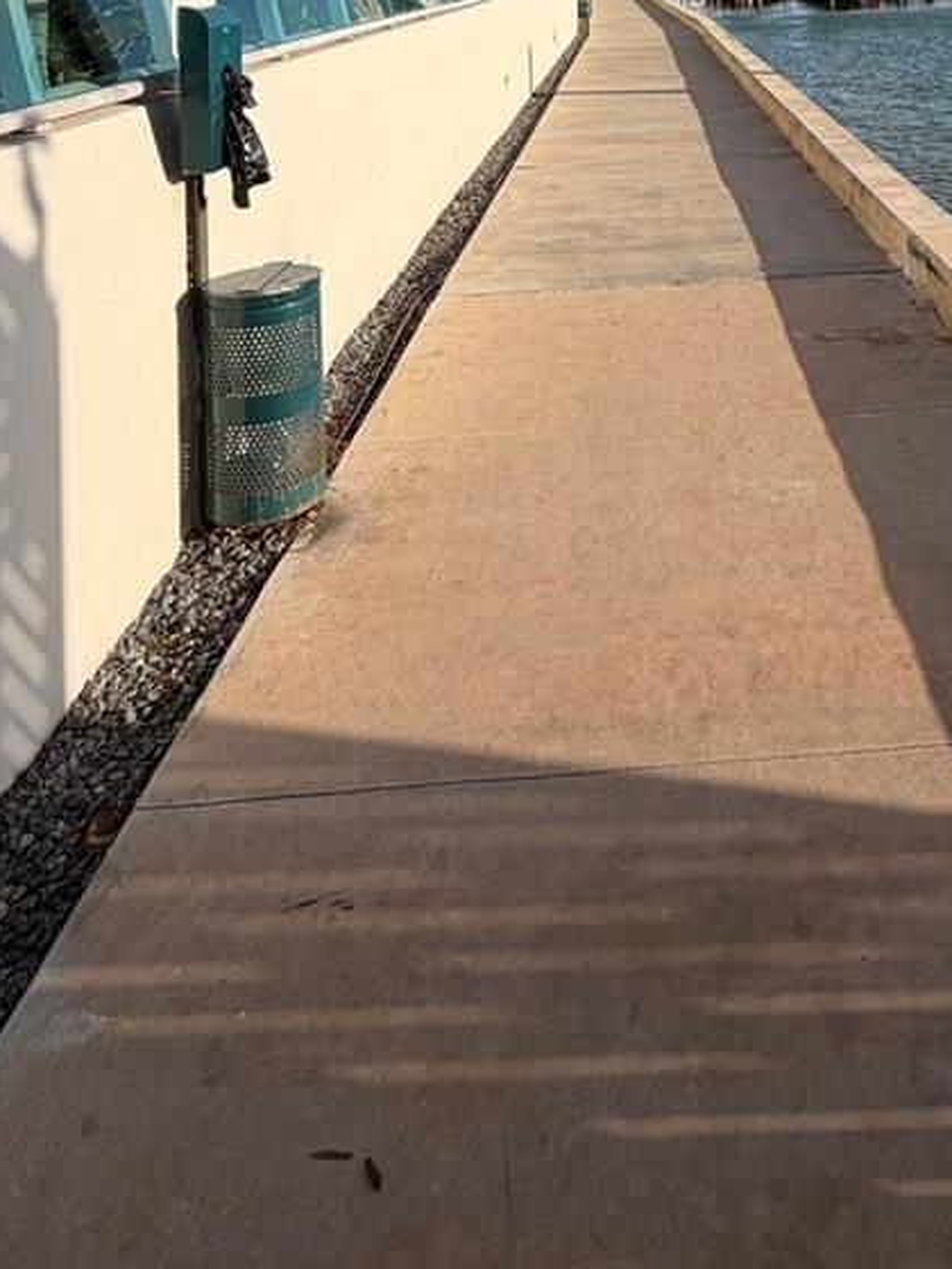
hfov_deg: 45.6
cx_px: 685
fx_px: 1100
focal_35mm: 30
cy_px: -73
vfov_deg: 46.9
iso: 20
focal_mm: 2.22
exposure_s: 1/820
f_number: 2.2
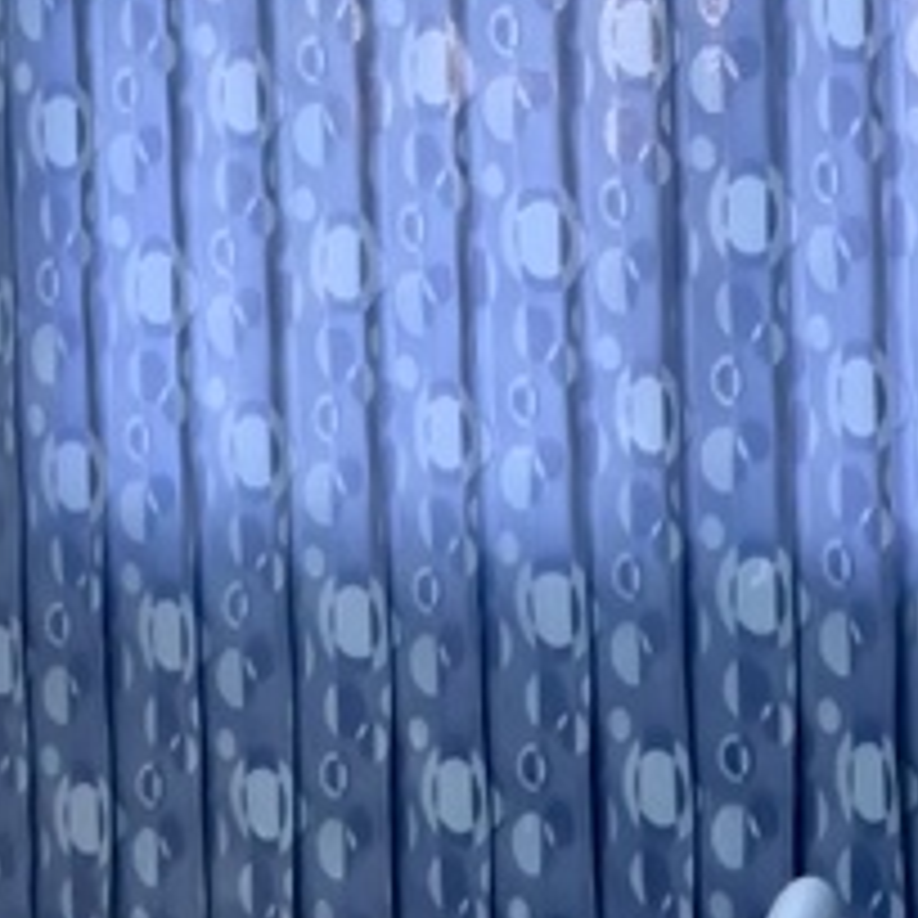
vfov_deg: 7.9
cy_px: 346
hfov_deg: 7.7
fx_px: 6661
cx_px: 1431
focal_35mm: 222
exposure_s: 1/50
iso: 160
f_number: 2.2
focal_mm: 7.5
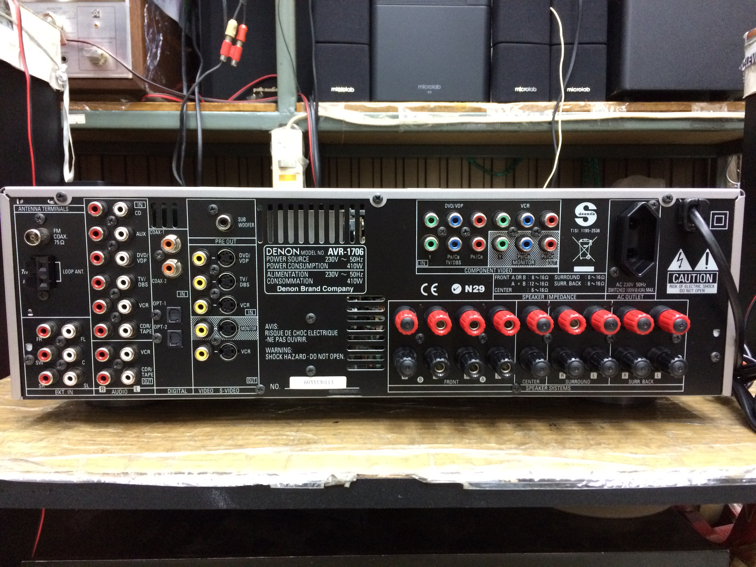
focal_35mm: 29
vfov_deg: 48.2
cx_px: 378
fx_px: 633
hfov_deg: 61.7
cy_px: 284
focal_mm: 4.15
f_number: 2.2
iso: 320
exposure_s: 1/25
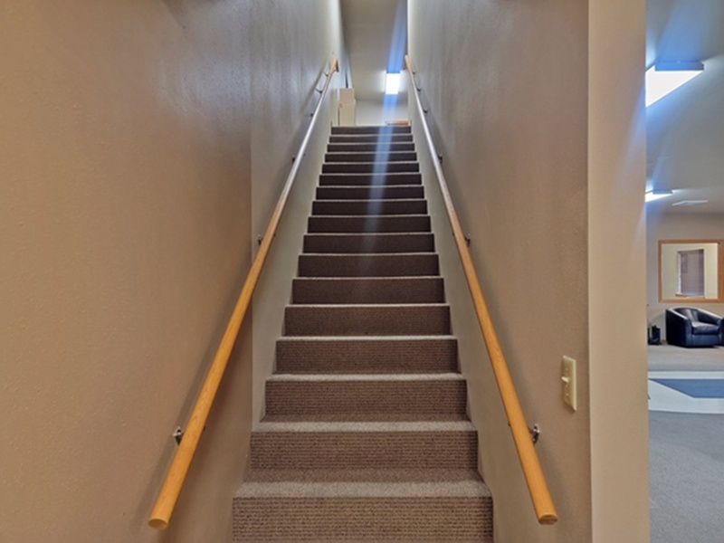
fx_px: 502
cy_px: 272
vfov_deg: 56.8
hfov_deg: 71.6
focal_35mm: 24
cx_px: 362
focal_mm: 6.7
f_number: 1.8
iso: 320
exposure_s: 1/40
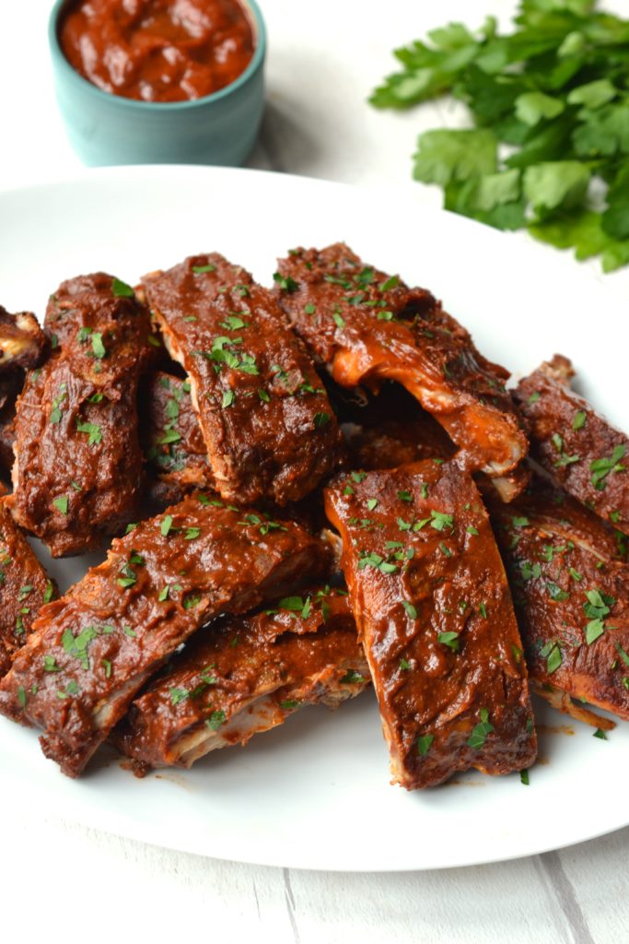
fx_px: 1572
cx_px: 314
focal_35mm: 60
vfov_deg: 33.4
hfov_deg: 22.6
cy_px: 472
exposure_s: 1/100
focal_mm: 40
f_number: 5
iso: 400
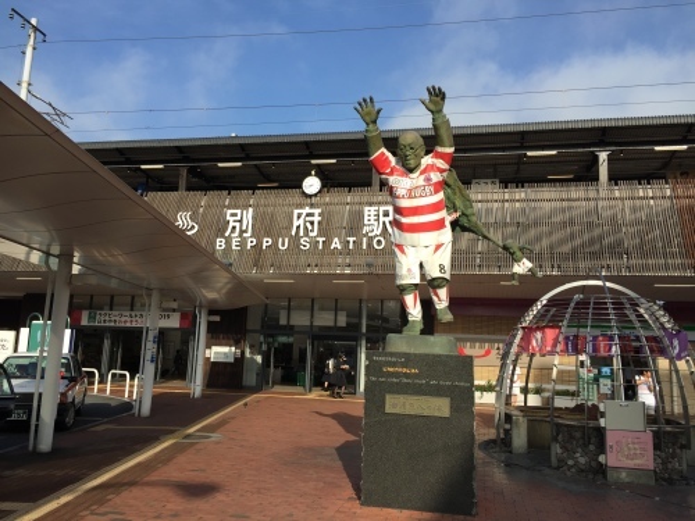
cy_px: 260
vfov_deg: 48.2
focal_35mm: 29
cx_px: 348
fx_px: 582
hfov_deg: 61.7
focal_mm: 4.15
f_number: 2.2
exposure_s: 1/1412
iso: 32
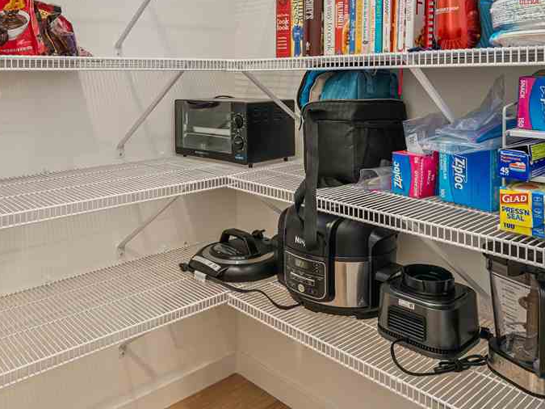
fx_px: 488
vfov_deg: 43.3
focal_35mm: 31
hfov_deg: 58.0
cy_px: 81
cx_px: 222
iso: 400
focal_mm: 17
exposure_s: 1/10
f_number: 8
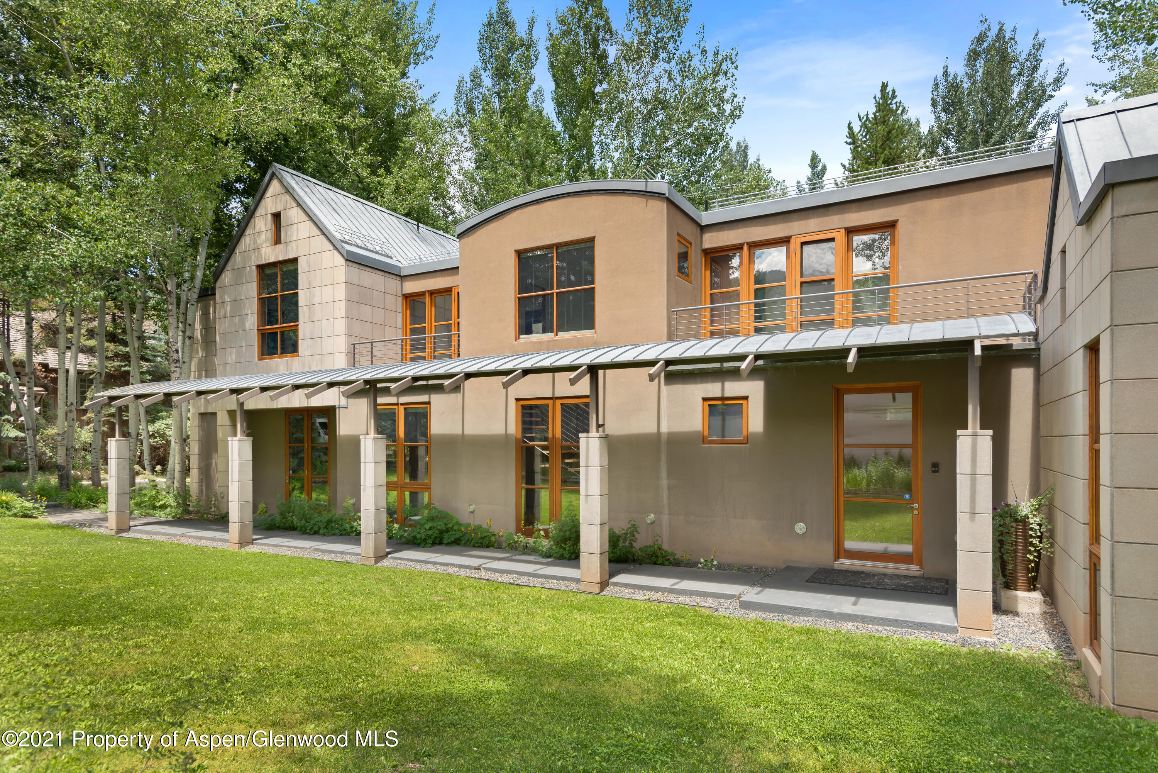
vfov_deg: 62.0
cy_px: 386
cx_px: 579
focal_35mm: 20
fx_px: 643
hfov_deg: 84.0
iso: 100
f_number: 8
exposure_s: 1/20
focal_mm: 20
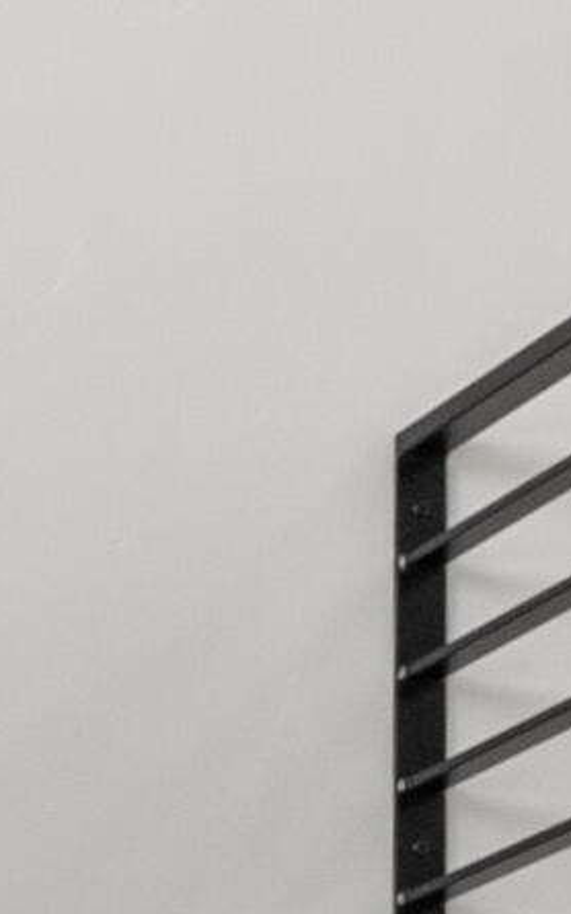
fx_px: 3761
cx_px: -1840
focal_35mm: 151
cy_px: 1707
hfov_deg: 6.6
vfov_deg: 12.5
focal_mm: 14.8
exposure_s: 1/30
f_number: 8
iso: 200
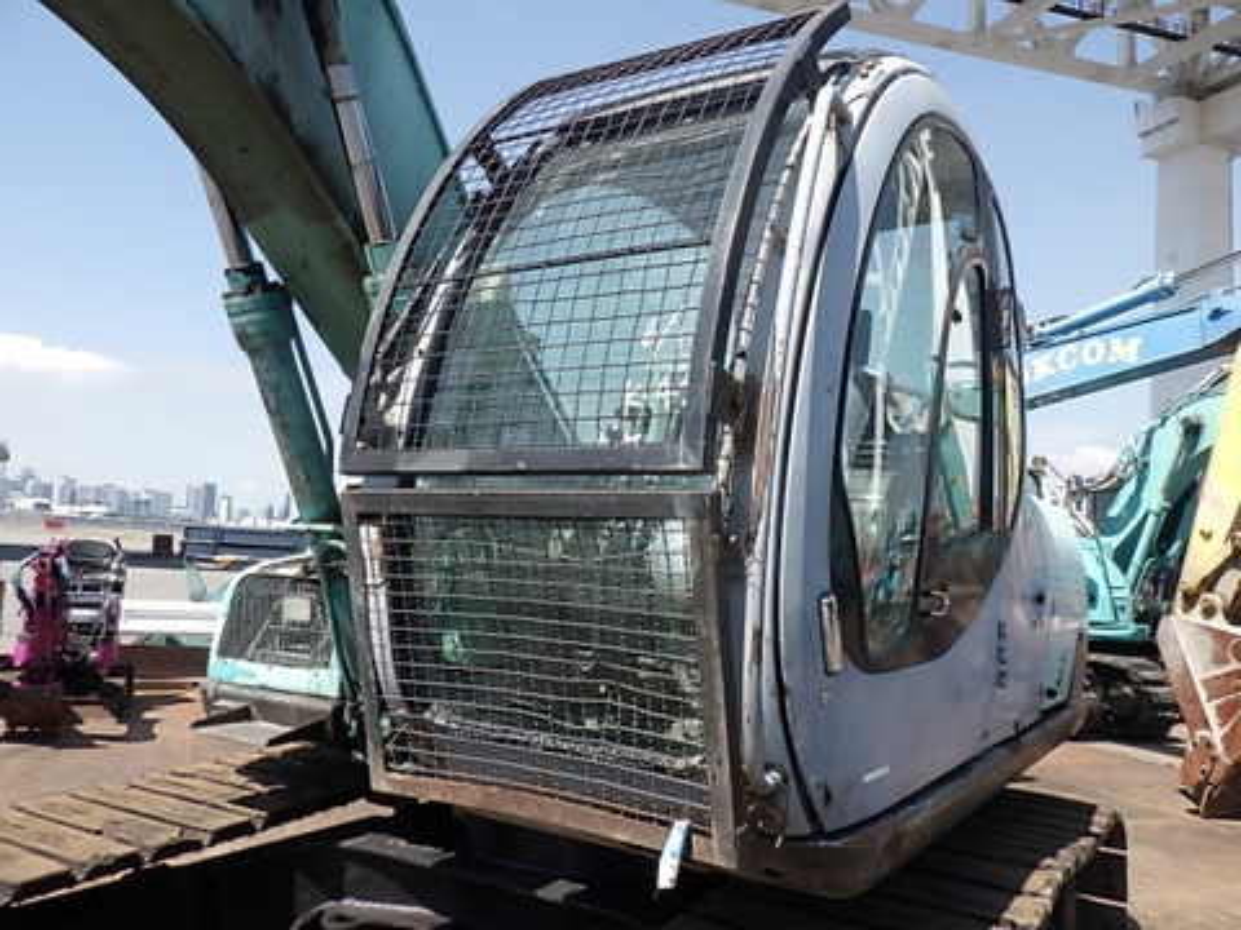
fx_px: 1004
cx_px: 620
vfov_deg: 49.7
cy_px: 465
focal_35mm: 28
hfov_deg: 63.4
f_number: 4.2
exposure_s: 1/500
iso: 125
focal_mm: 5
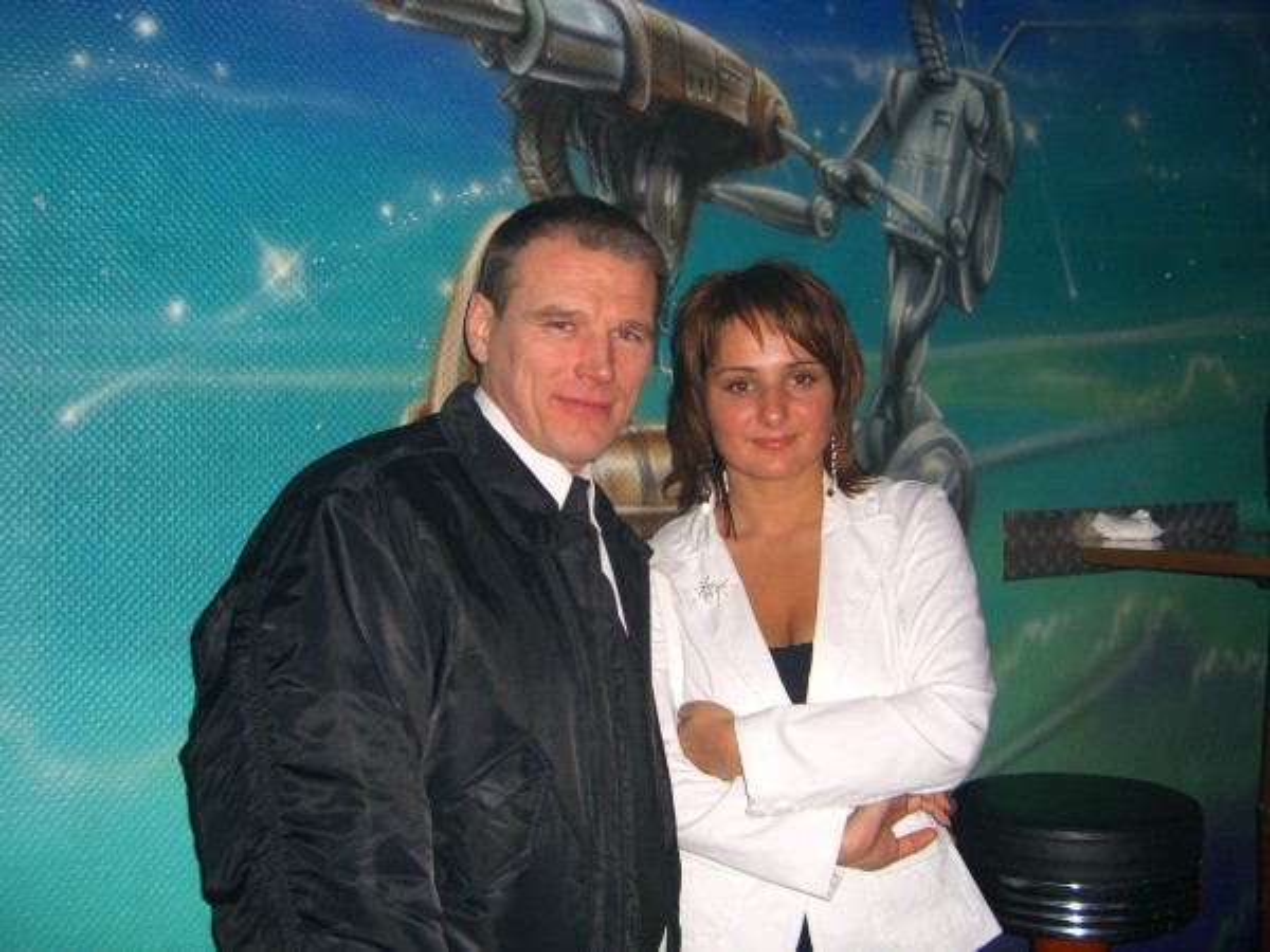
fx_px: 1394
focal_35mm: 38
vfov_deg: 37.7
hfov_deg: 49.0
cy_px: 476
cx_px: 635
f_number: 2.8
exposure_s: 1/60
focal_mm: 7.9
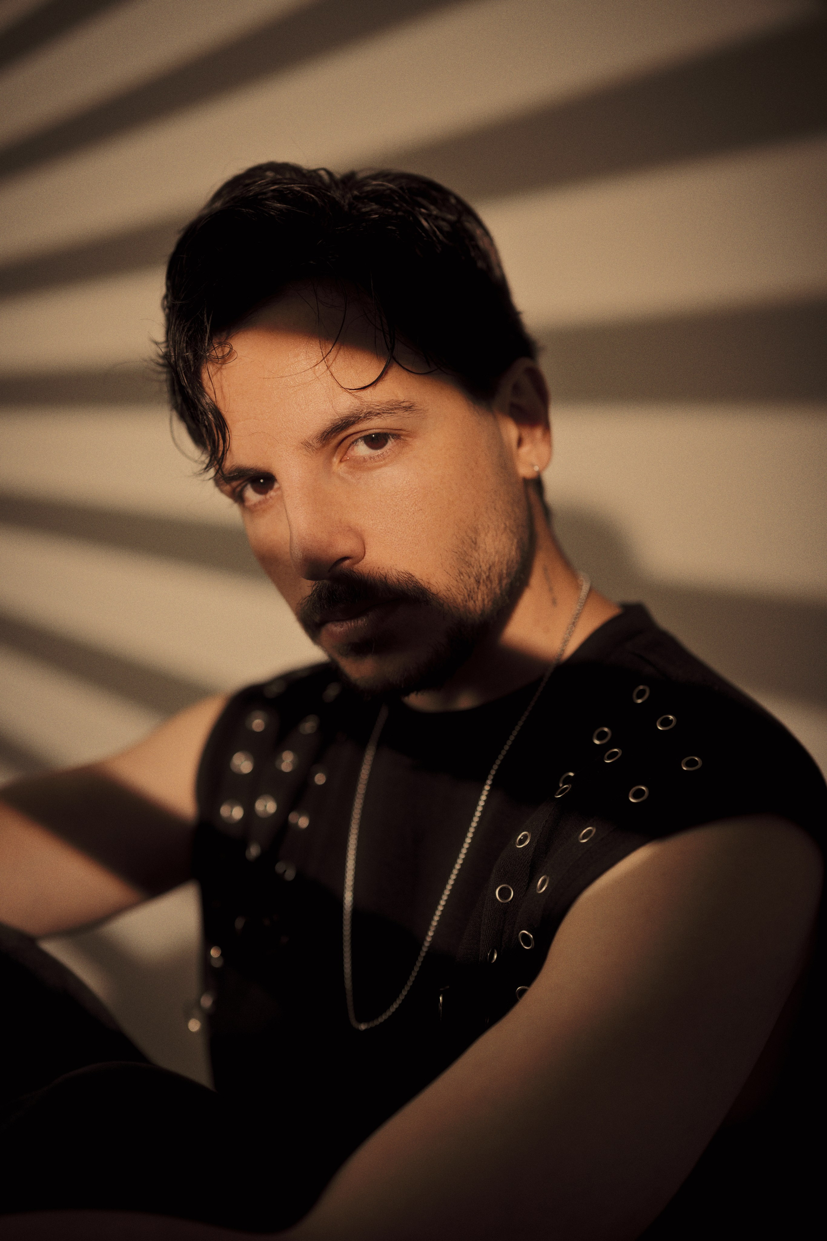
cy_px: 620
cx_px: 414
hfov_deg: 27.0
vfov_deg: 39.6
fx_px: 1723
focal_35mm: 50
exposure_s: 1/200
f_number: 1.8
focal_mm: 50
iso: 100
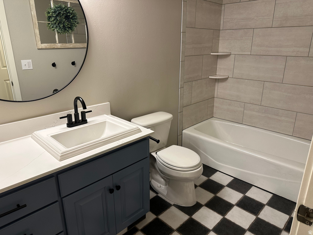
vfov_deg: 56.8
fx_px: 217
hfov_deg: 71.6
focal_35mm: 24
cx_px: 156
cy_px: 118
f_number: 1.78
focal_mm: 6.86
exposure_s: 1/60
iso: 160
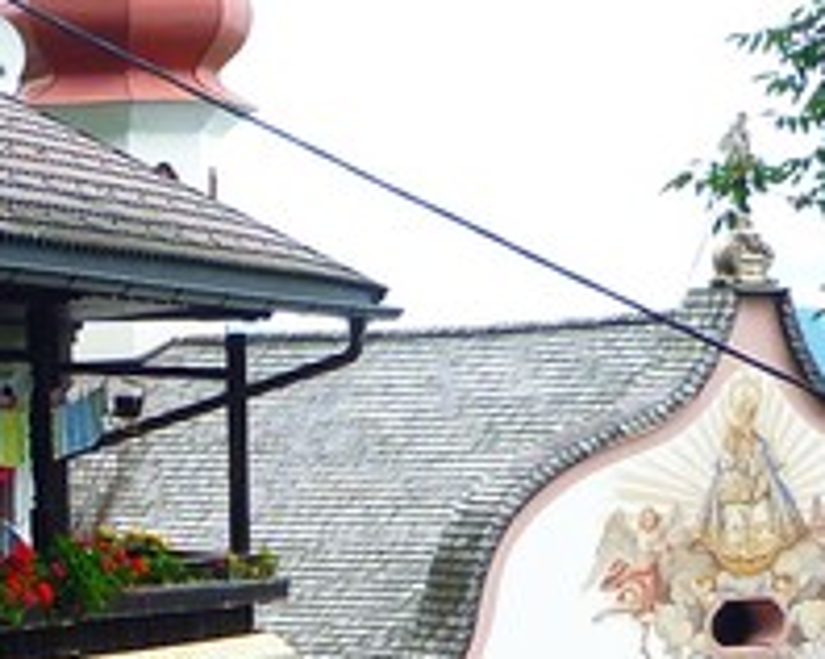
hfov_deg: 11.9
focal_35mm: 161
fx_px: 3927
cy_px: 901
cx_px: 25
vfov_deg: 9.4
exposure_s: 1/250
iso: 80
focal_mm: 5.9
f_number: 2.9
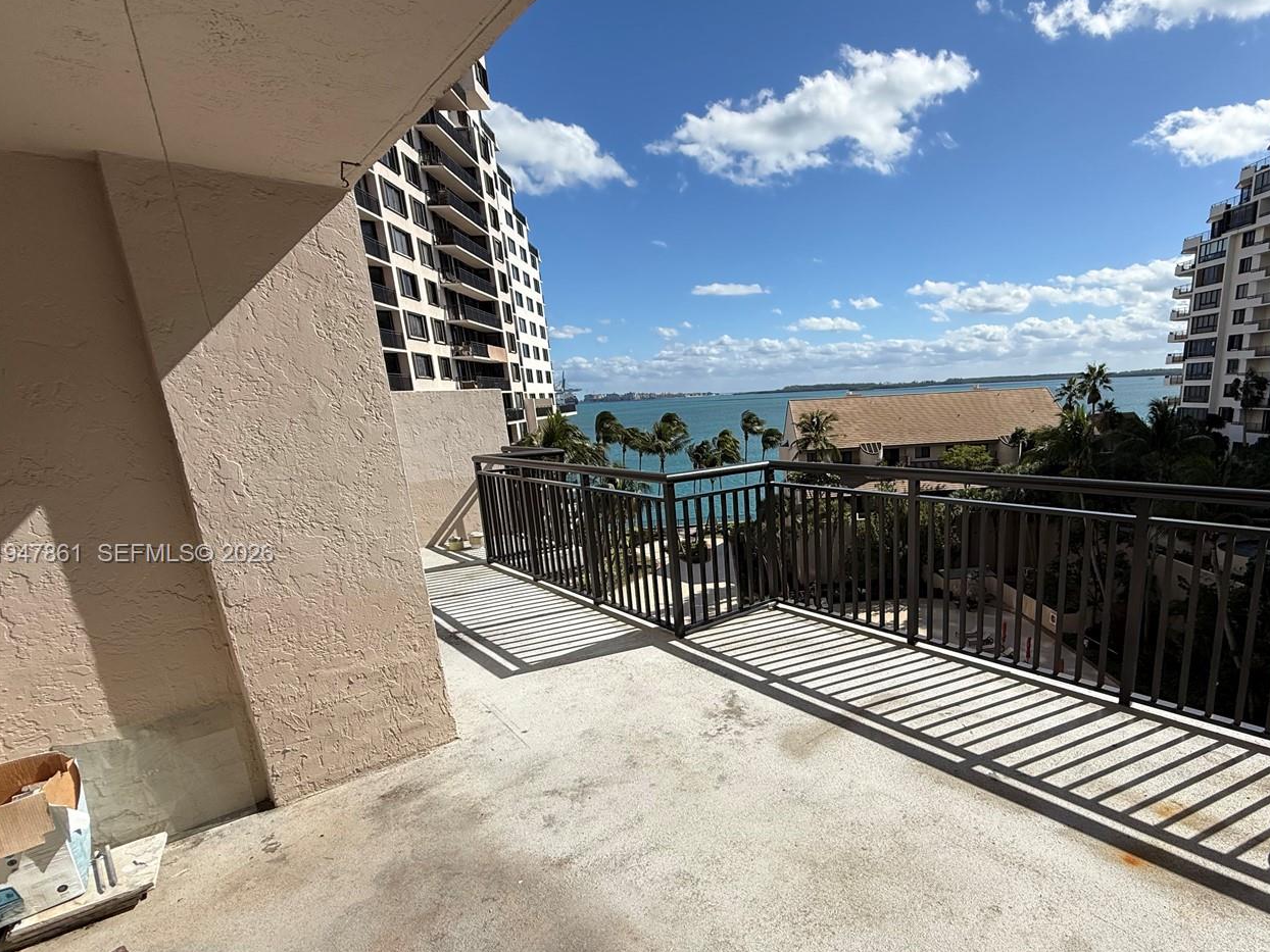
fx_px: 660
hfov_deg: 86.5
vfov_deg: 71.1
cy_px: 555
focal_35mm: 18
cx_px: 773
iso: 50
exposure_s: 1/3289
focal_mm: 2.22
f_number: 2.2
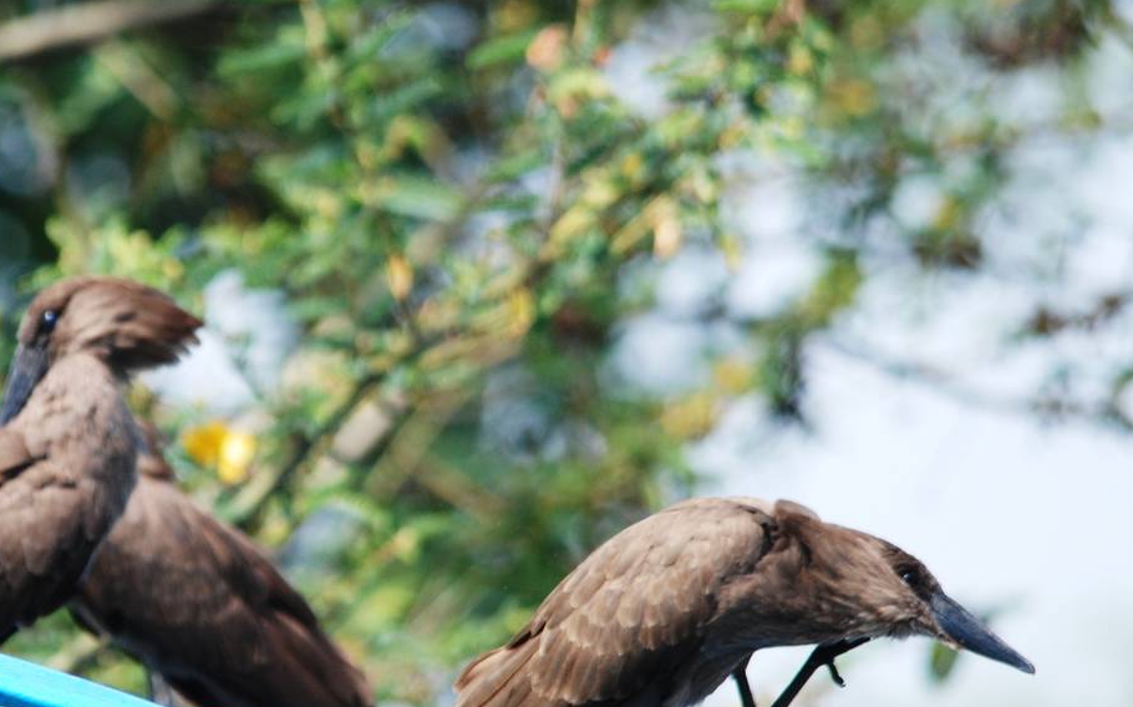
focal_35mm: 1077
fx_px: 33243
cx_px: 222
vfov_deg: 1.2
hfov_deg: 2.0
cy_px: 384
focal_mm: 400
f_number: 6.3
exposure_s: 1/500
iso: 360
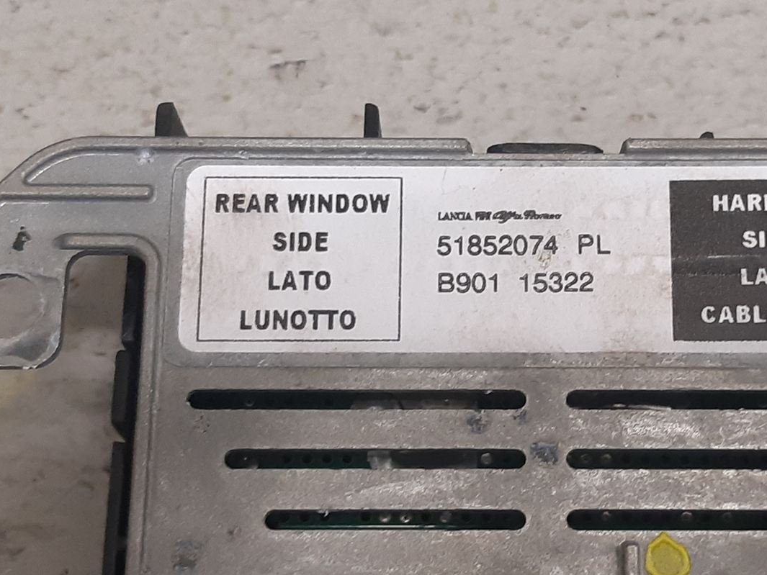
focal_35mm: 50
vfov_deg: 28.9
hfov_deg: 37.5
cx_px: 551
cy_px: 391
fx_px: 1108
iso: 160
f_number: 1.7
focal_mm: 3.93
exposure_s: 1/50
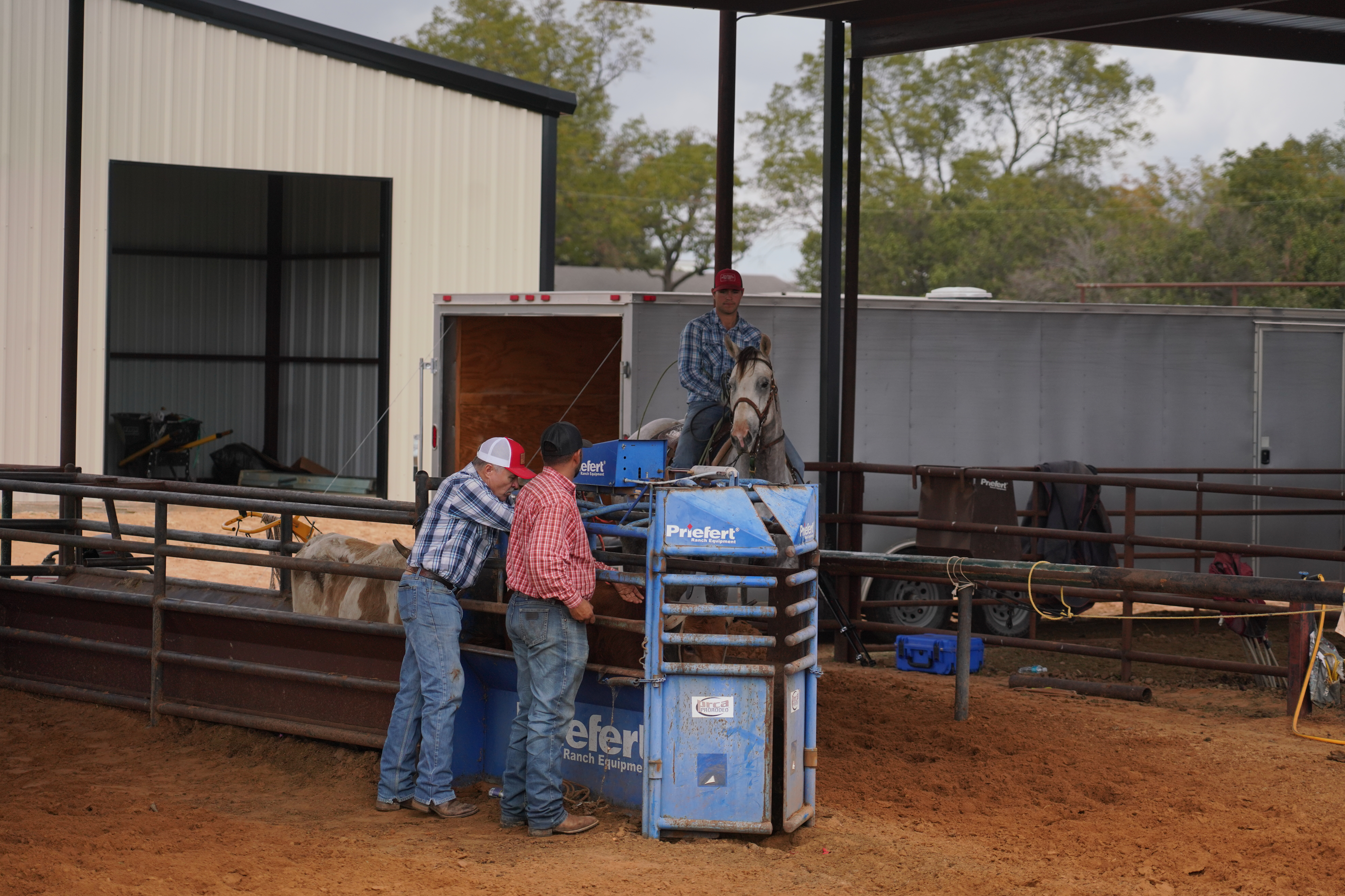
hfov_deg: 19.3
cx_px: 674
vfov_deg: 12.9
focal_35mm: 106
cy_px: 446
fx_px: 3960
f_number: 4
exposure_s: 1/4000
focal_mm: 105
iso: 500
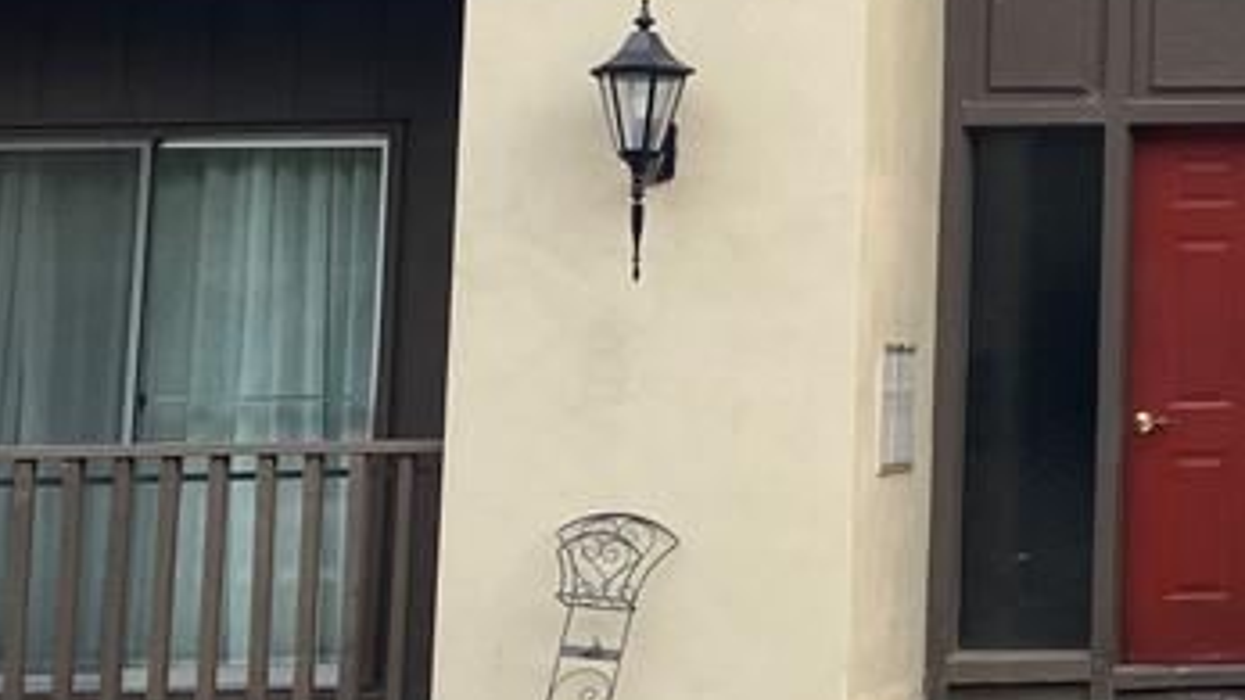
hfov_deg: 20.8
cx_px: 1765
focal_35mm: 90
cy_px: 4
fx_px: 2970
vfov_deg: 13.3
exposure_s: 1/389
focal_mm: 3.99
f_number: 1.8
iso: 32
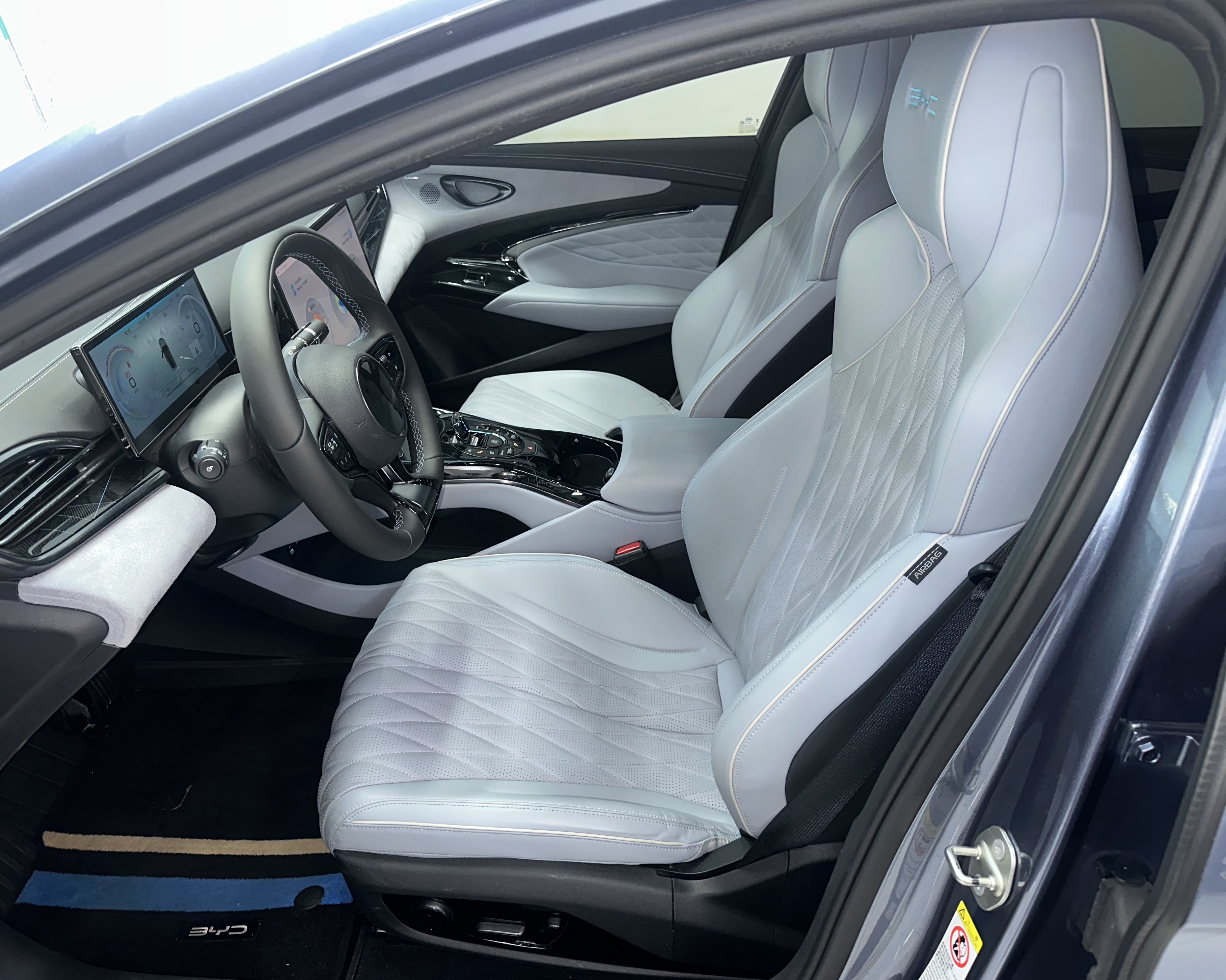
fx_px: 943
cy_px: 498
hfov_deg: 65.9
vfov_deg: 54.9
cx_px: 549
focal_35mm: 26
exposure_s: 1/18
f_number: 1.78
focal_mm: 6.86
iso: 80
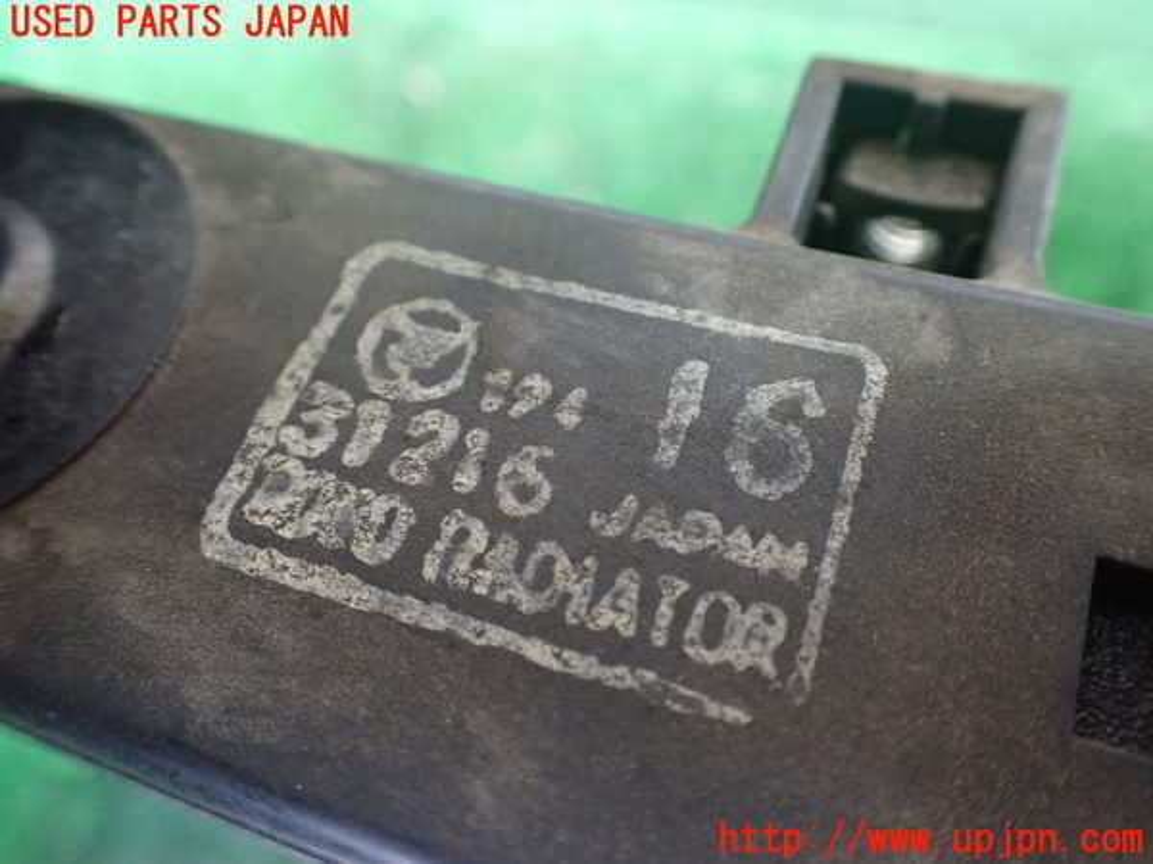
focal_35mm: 30
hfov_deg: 60.0
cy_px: 432
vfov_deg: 46.8
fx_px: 999
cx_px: 576
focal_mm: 5.4
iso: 800
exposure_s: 1/30
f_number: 2.3
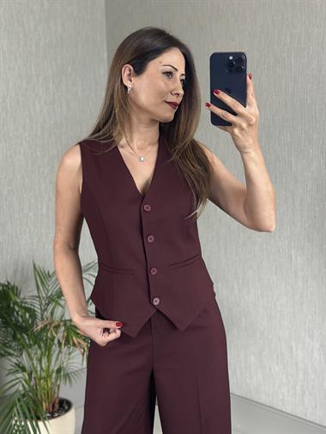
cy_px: 217
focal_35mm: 48
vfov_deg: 39.6
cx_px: 163
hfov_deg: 30.3
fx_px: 602
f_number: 1.78
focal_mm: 6.86
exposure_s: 1/51
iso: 400
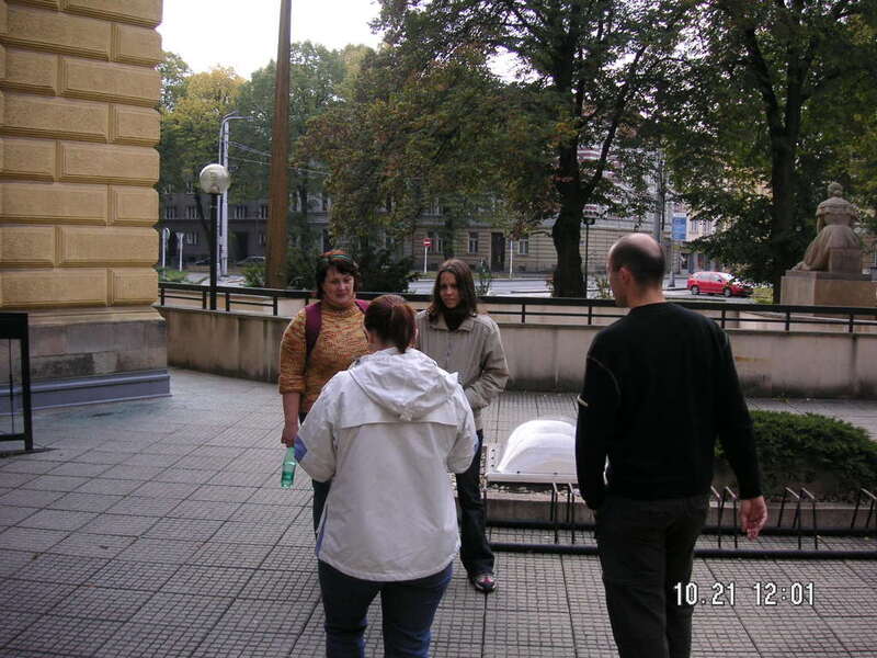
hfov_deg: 50.1
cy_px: 329
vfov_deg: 38.7
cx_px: 438
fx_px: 937
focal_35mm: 37
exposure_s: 1/350
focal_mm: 6.1
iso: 50
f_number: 2.8
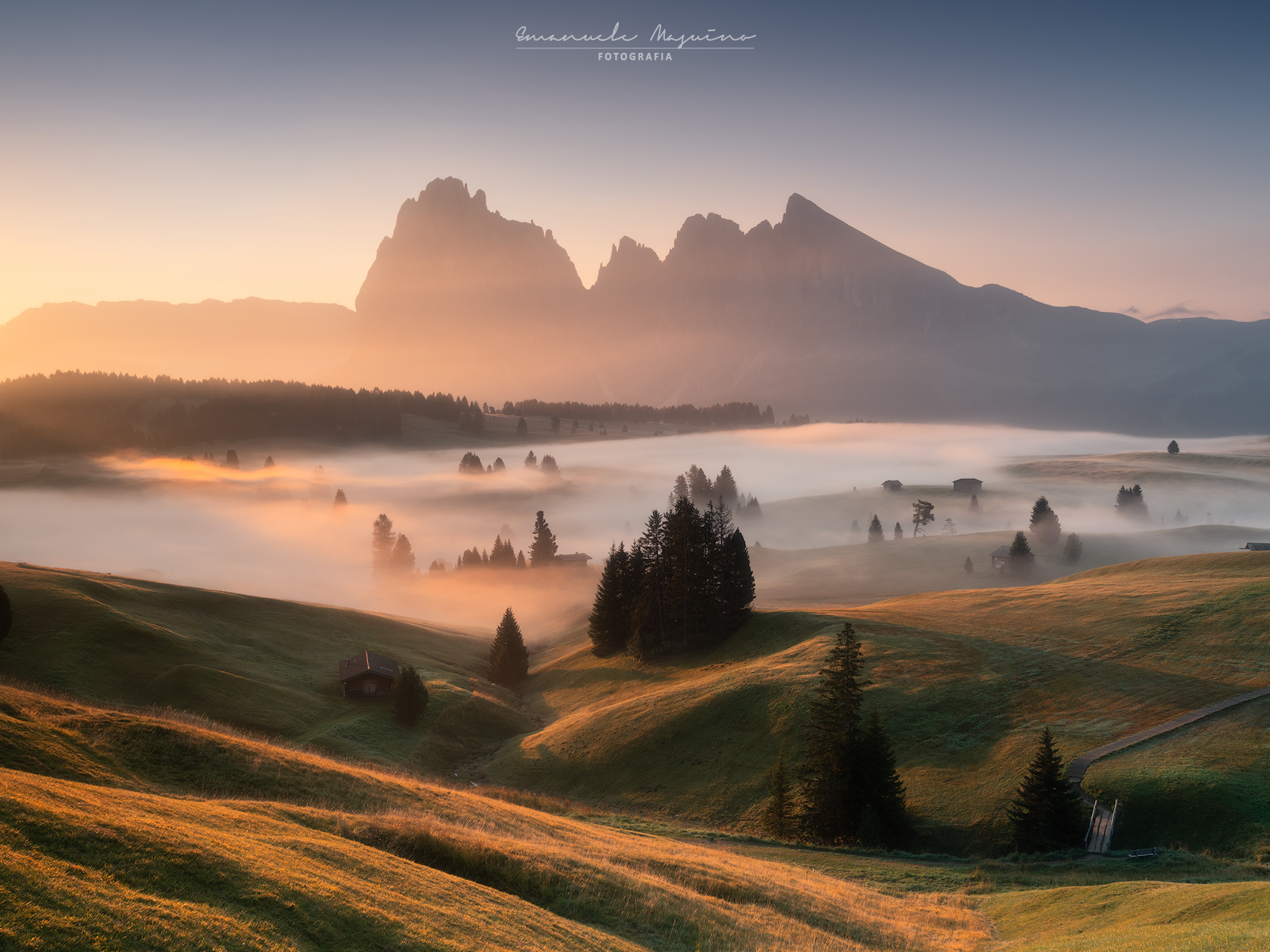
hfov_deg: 54.6
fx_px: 1231
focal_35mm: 34
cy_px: 479
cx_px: 635
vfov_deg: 42.3
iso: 100
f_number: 9
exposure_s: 1/8
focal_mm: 30.5
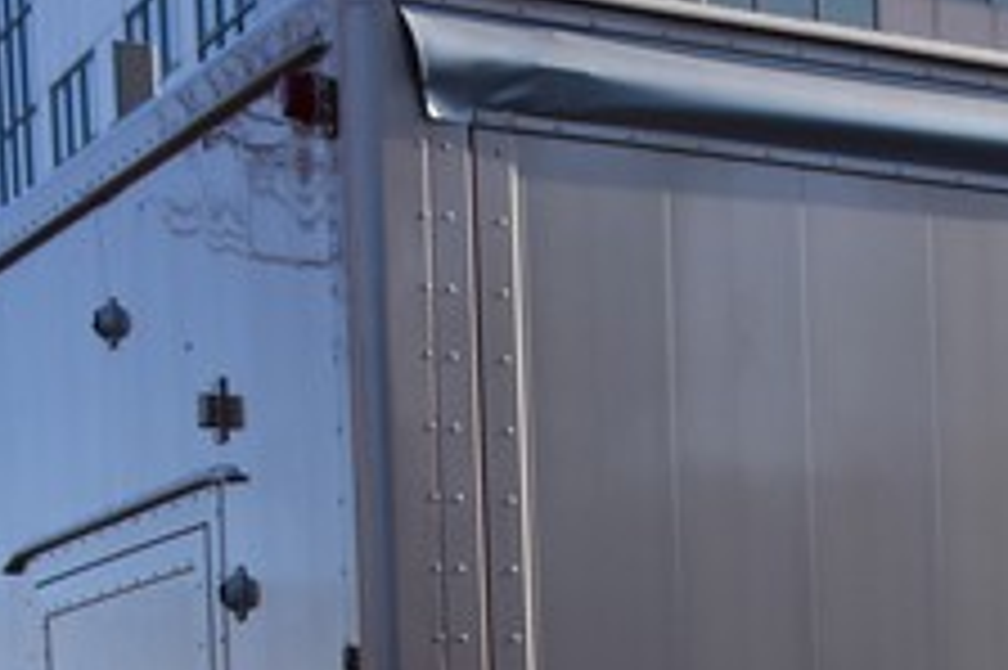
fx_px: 2994
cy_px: 942
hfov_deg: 17.5
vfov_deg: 12.3
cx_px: 1418
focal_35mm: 107
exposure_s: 1/500
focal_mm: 20
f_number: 8
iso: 360
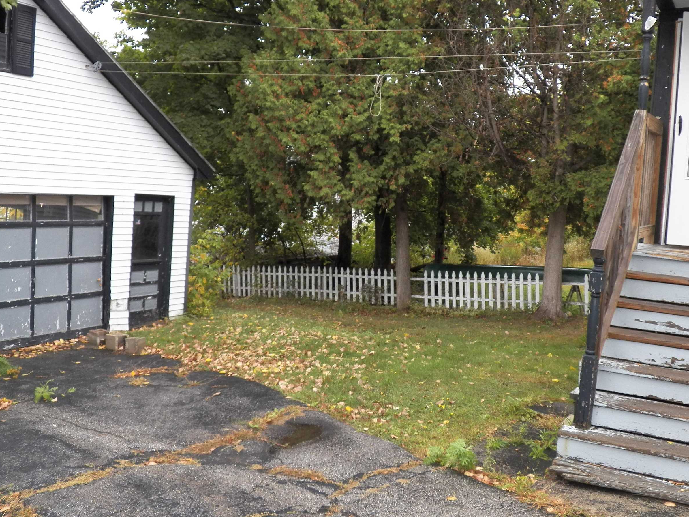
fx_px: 717
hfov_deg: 51.2
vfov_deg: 39.6
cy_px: 217
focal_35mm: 36
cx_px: 384
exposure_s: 1/125
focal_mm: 4.9
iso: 125
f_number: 2.8
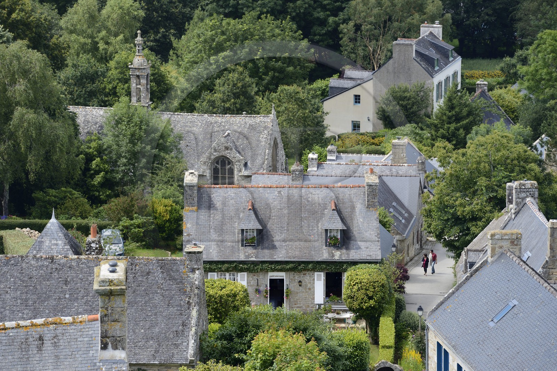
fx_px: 3092
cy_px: 186
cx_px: 278
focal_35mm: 200
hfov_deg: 10.3
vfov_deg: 6.9
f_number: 6.3
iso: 200
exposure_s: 1/320
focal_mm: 200
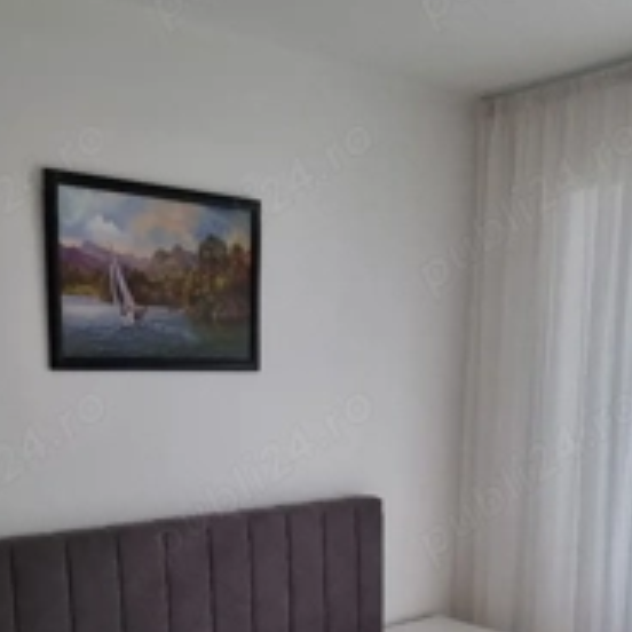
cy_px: 515
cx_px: 330
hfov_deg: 36.8
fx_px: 950
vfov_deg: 35.5
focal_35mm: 46
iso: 100
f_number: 1.8
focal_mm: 6.7
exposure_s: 1/100
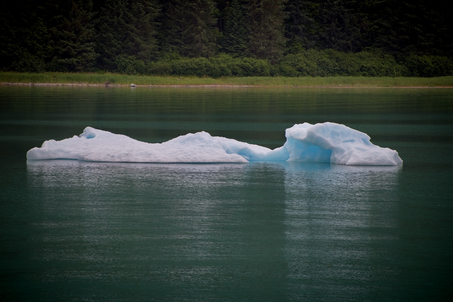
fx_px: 2769
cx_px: 226
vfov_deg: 6.2
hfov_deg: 9.4
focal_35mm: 220
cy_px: 151
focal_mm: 220
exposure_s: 1/500
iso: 110
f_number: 5.3
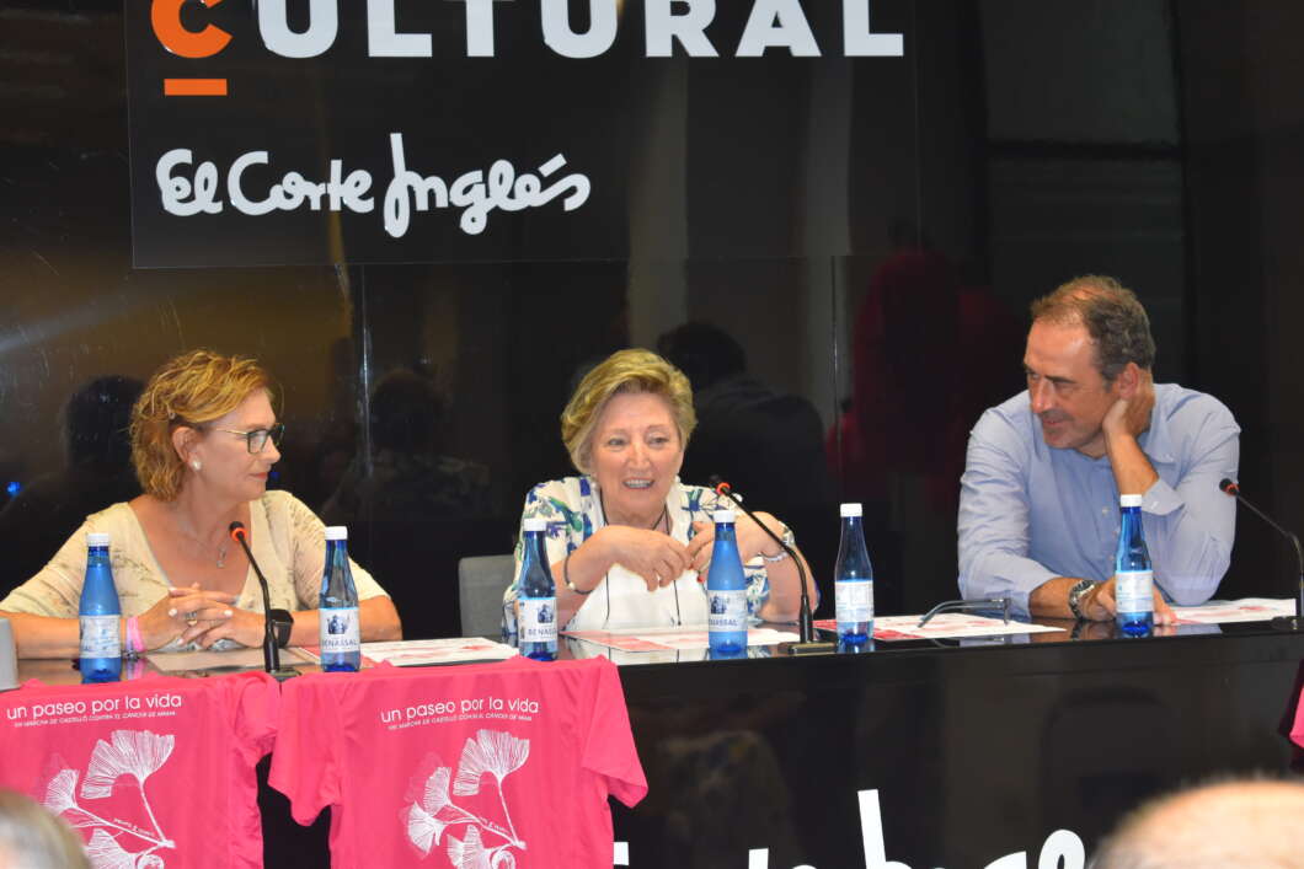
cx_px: 652
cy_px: 434
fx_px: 2989
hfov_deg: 24.6
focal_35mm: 82
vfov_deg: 16.6
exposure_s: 1/125
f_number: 5.6
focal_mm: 55
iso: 800
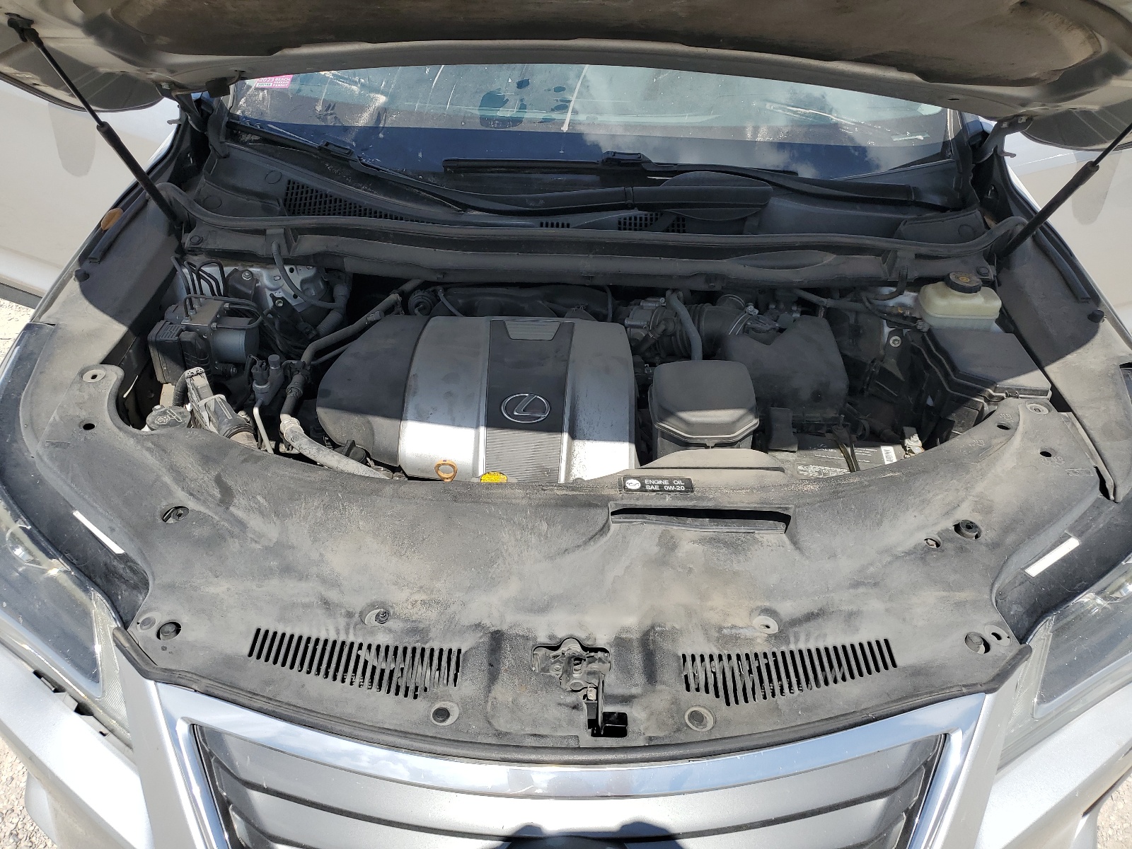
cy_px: 424
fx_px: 850
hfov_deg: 67.3
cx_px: 566
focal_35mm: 26
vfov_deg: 53.1
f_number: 1.5
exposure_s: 1/3333
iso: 50
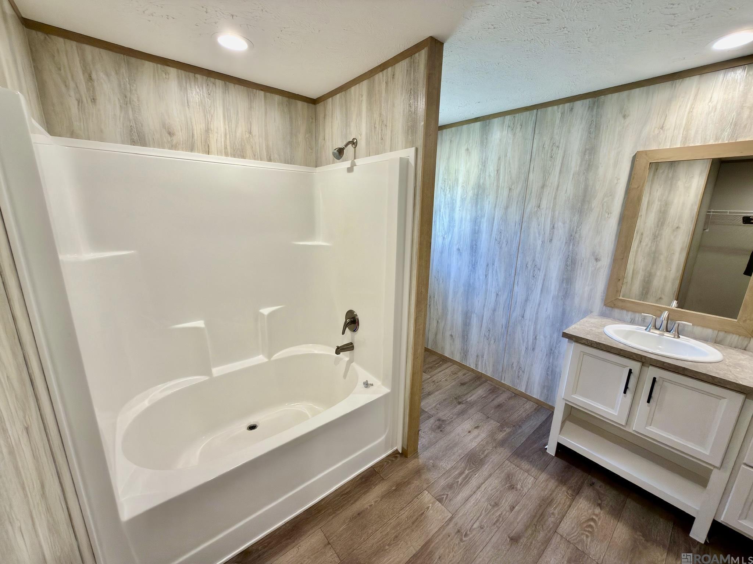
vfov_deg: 85.7
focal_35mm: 14
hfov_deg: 102.1
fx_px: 305
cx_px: 376
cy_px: 282
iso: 50
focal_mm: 2.22
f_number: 2.2
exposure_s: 1/40
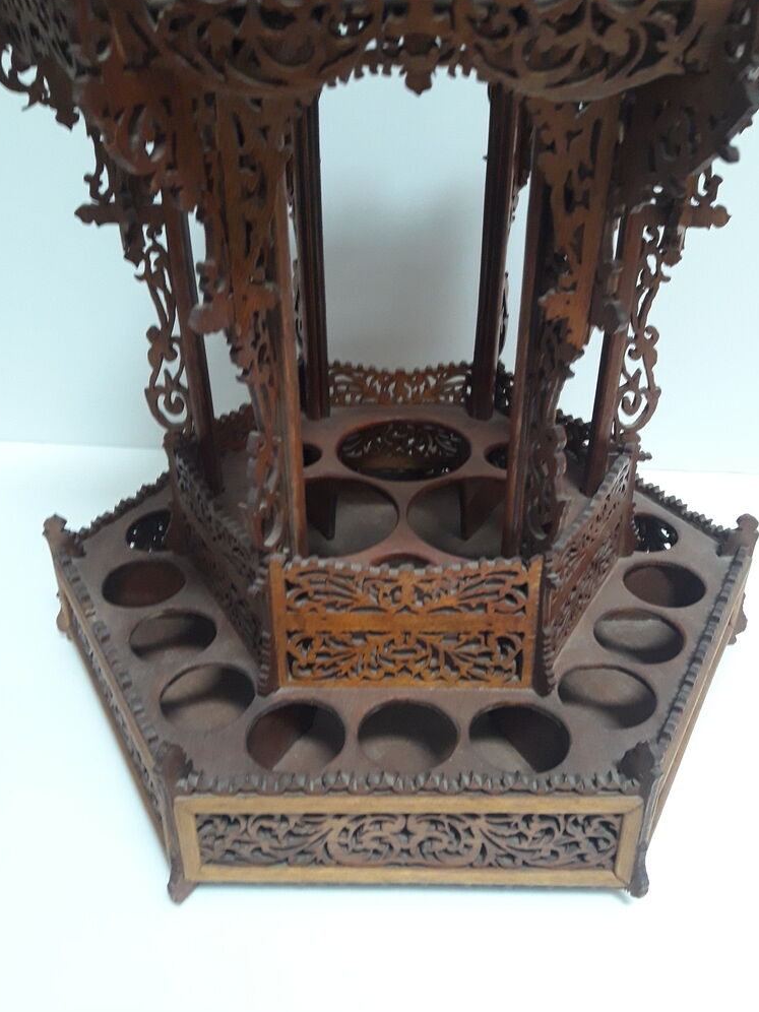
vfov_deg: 60.0
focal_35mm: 30
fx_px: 877
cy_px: 512
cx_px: 391
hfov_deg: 46.8
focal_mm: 3.7
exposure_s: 1/17
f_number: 1.9
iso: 160
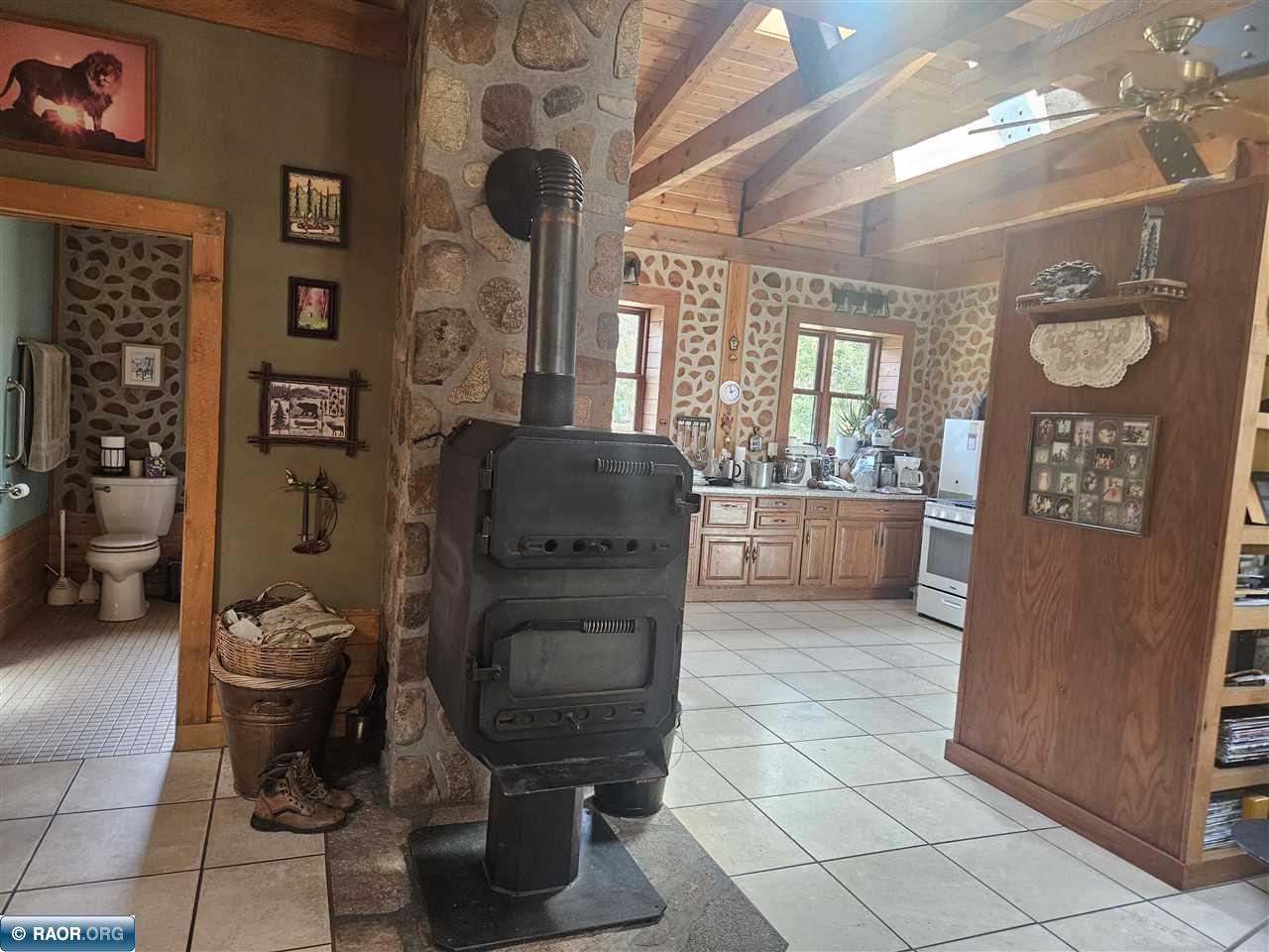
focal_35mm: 23
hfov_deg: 73.9
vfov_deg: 58.9
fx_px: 843
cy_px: 476
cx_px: 634
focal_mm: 5.4
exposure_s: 1/120
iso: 400
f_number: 1.8
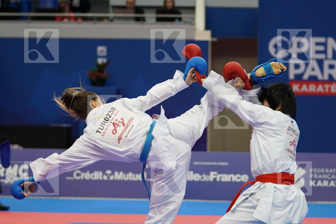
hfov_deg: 15.5
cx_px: 168
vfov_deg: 10.4
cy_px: 112
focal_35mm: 132
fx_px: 1232
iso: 2500
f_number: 2.8
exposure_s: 1/1000
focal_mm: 88
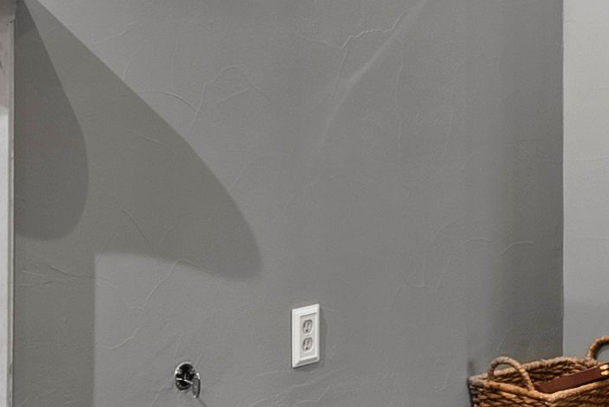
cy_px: -47
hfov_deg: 16.7
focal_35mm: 121
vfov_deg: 11.2
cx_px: 527
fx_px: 2048
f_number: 8
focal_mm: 20
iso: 640
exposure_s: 1/1.25
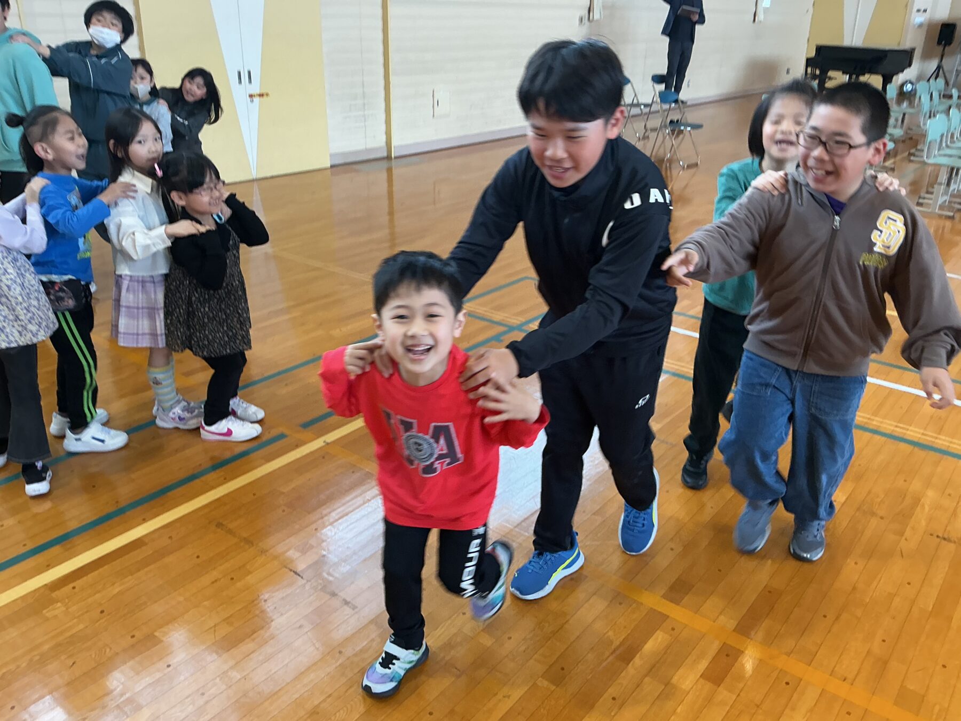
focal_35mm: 29
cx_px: 480
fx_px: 805
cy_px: 360
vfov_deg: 48.2
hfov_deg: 61.7
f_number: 1.8
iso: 64
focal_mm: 3
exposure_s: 1/100
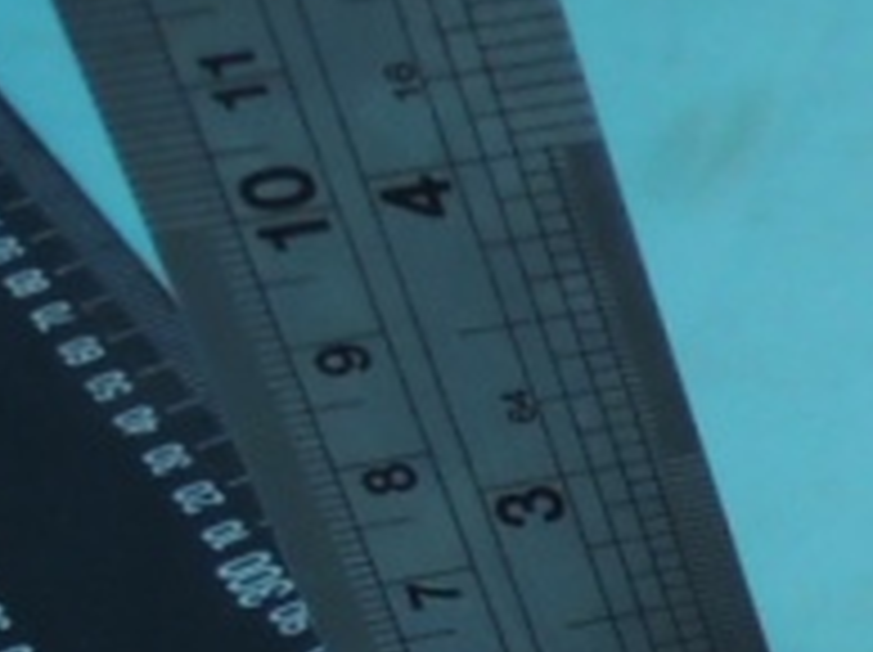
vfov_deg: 9.5
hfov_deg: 10.9
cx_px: 2241
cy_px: 1205
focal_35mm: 148
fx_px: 3728
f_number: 2
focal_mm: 5
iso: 400
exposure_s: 1/4
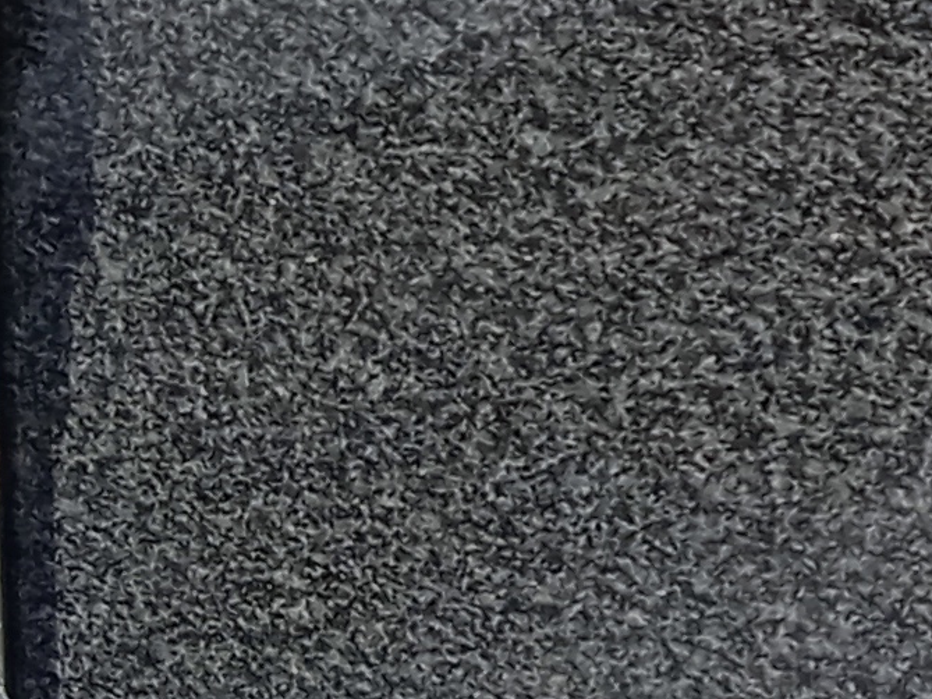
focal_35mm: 174
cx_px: 1687
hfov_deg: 10.6
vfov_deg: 8.5
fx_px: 4686
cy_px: 312
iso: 113
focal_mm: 3.43
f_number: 2.2
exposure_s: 1/729
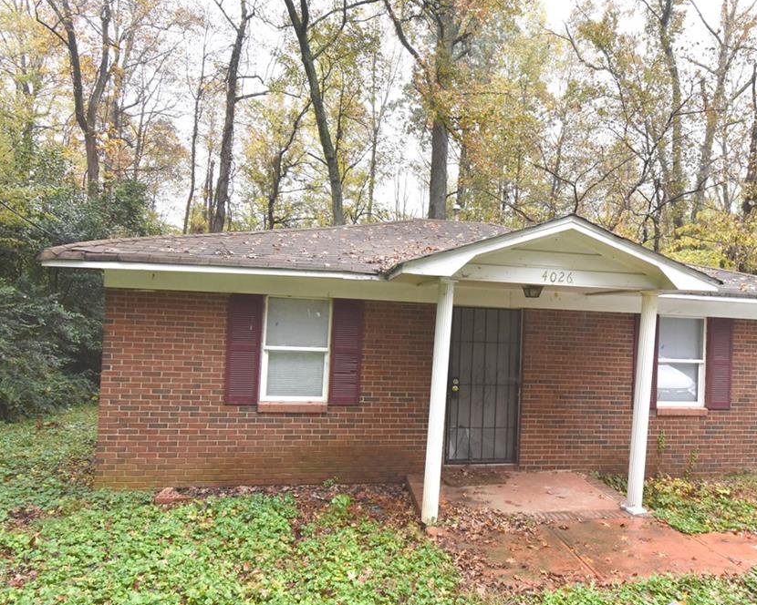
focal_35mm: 23
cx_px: 438
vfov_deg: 61.8
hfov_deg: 73.1
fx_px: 506
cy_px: 302
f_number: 8
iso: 800
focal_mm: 13
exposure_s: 1/250
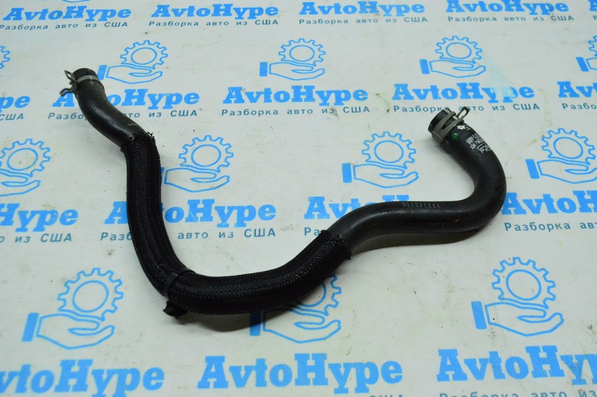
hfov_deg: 55.1
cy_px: 198
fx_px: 572
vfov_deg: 38.3
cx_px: 298
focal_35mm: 34
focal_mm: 23
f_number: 6.3
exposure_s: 1/640
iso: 6400
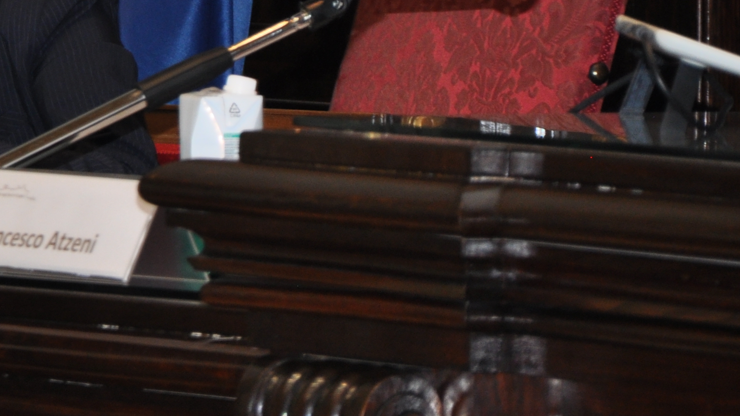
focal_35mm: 442
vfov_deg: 2.7
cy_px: -69
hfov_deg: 4.9
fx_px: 8680
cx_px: -170
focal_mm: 105
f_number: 5.6
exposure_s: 1/60
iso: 400
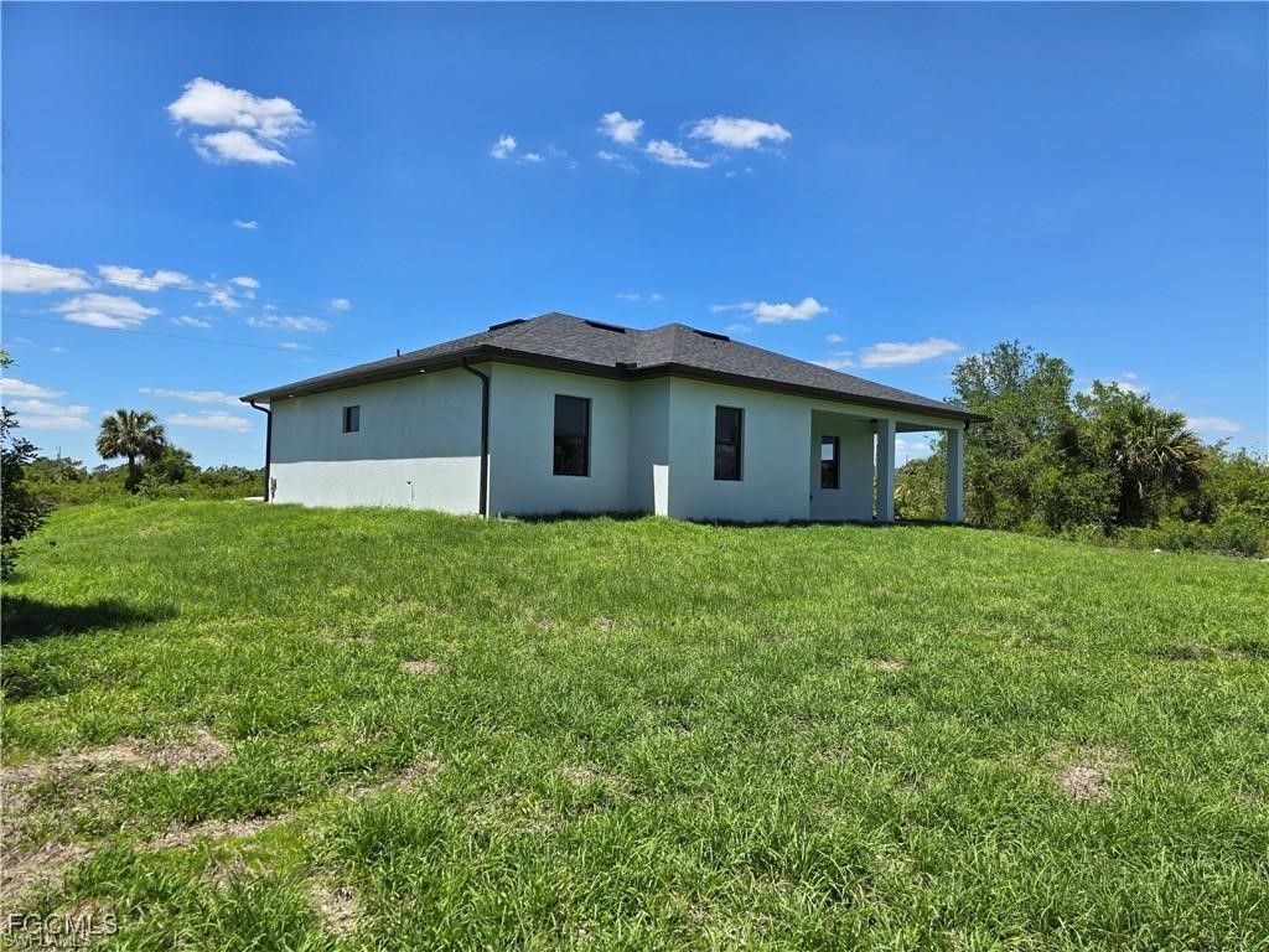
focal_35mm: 23
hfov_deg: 73.9
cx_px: 634
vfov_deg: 58.9
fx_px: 843
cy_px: 476
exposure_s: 1/1033
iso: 12
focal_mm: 6.3
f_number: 1.7
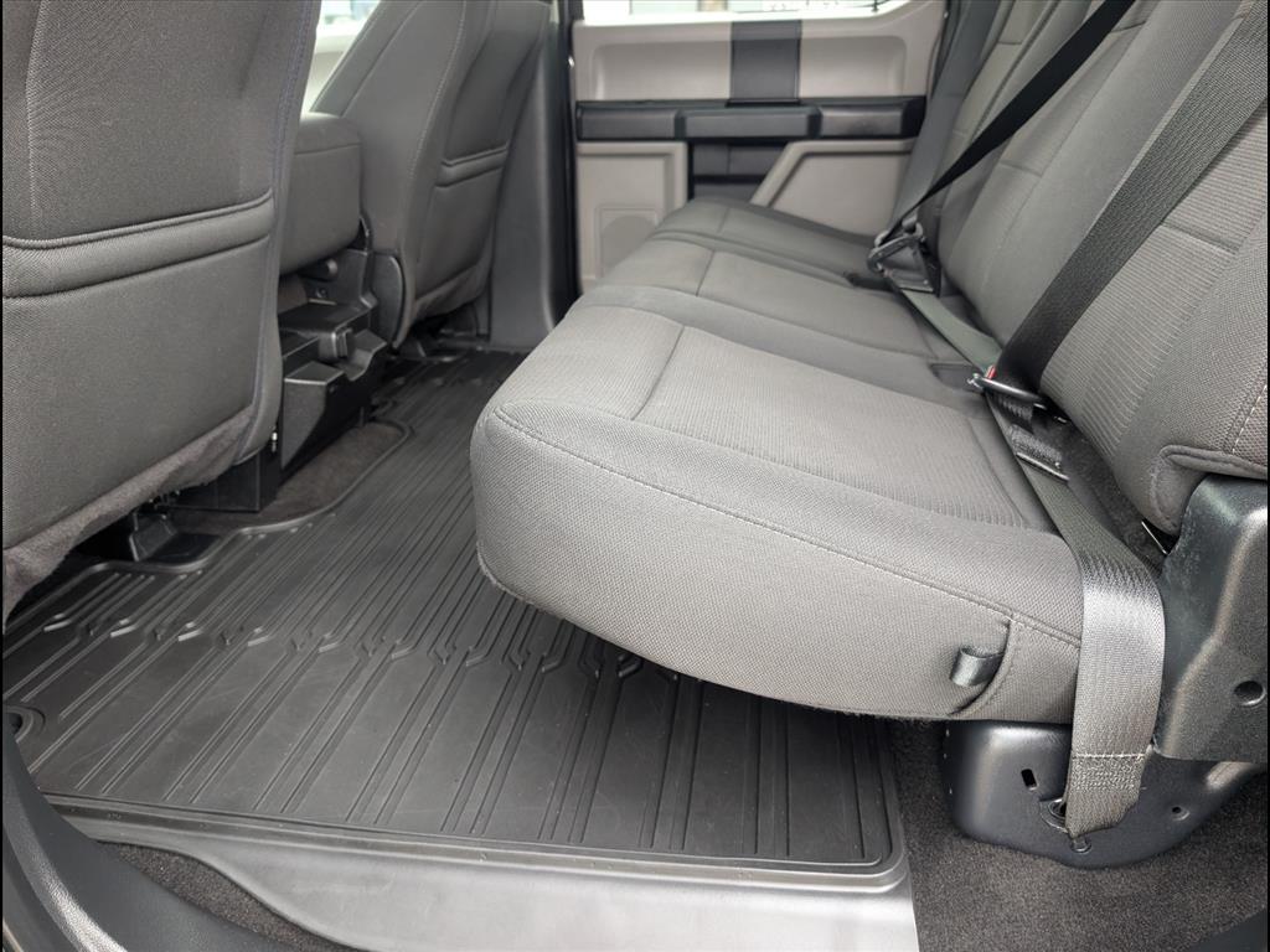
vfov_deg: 56.8
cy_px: 476
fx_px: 881
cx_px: 635
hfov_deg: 71.6
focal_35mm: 24
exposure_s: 1/167
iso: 1022
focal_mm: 6.9
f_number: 1.68
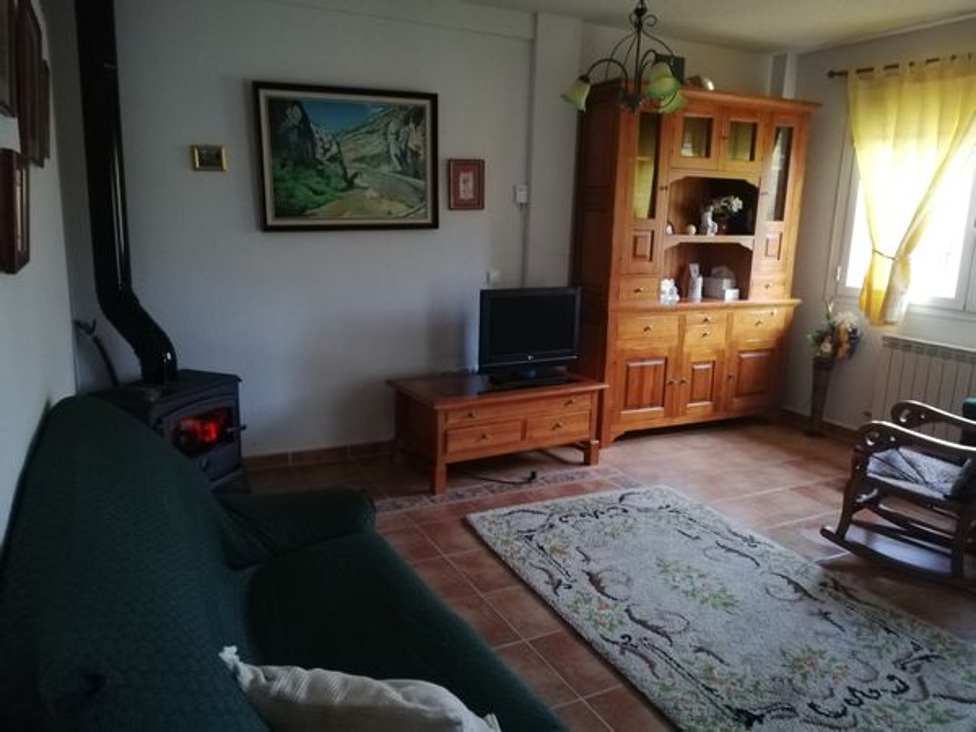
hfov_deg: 67.3
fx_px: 733
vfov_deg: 53.1
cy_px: 366
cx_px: 488
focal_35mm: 26
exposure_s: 1/16.7
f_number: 2.2
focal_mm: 3.81
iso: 640
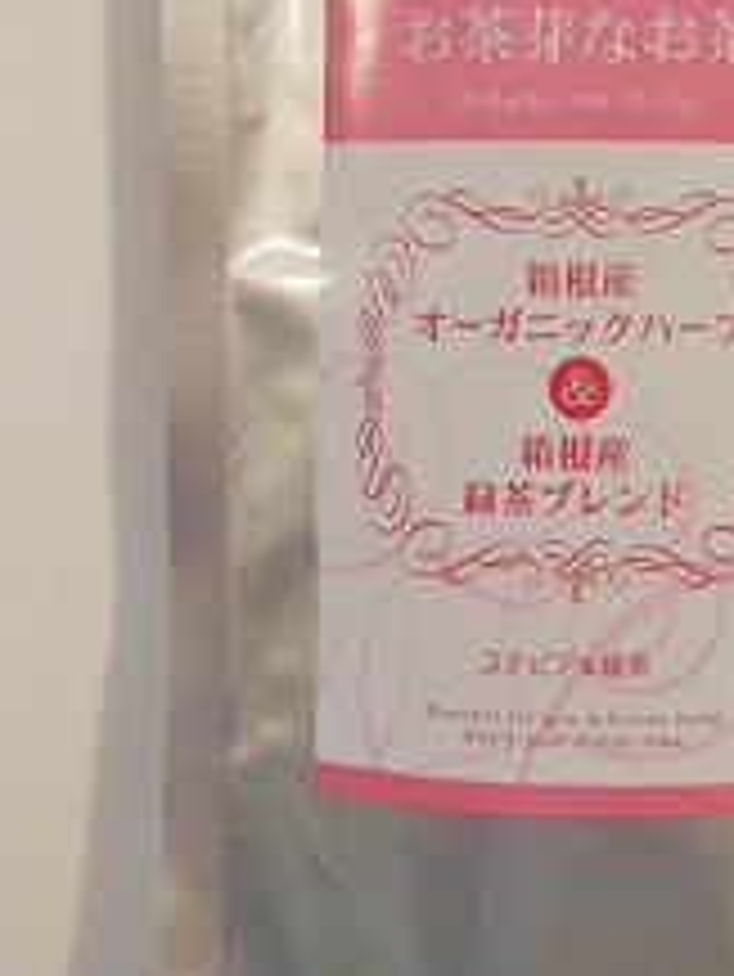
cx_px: 594
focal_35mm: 53
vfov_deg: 35.0
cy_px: 200
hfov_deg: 27.0
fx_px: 1497
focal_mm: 4.5
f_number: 3.5
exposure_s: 1/80
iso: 400
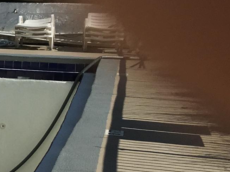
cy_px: 89
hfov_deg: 13.2
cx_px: -198
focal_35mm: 133
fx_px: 884
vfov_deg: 11.2
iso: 25
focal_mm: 4.15
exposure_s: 1/4274
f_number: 2.2
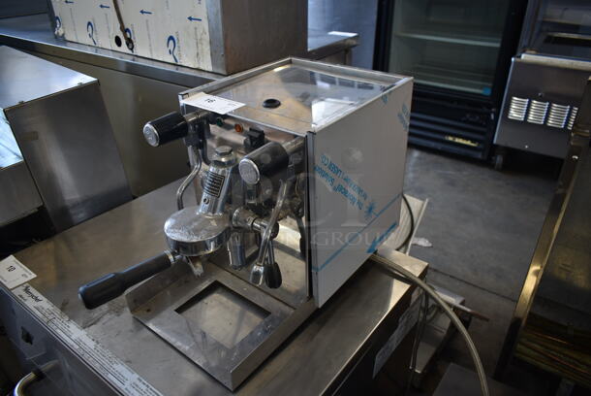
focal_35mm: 27
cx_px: 296
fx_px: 444
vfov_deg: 48.0
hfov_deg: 67.3
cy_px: 198
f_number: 3.5
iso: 160
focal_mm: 18
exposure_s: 1/30
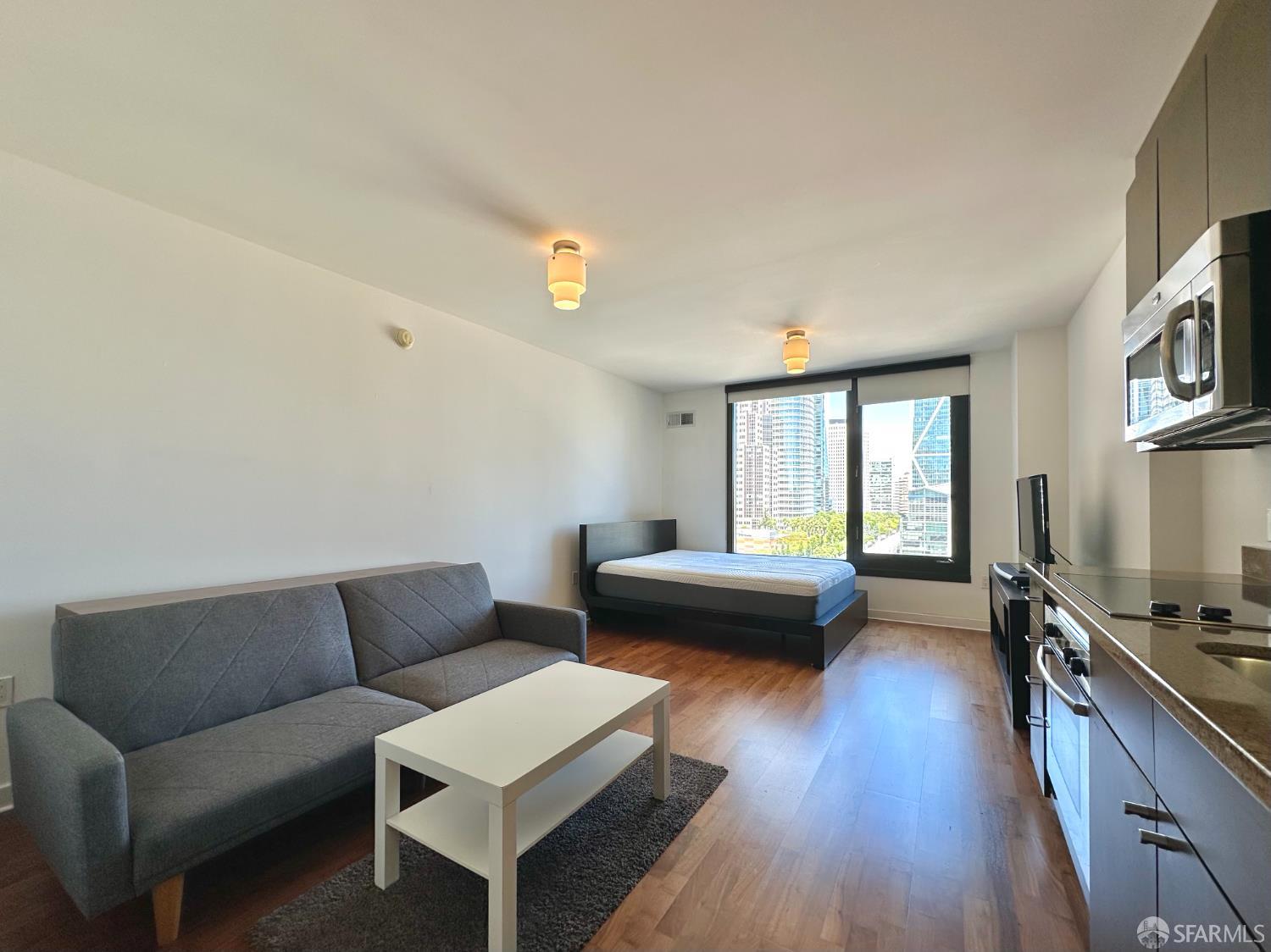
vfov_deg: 85.6
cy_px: 476
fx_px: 514
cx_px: 636
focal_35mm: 14
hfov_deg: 102.1
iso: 50
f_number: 2.2
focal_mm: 2.22
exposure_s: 1/120
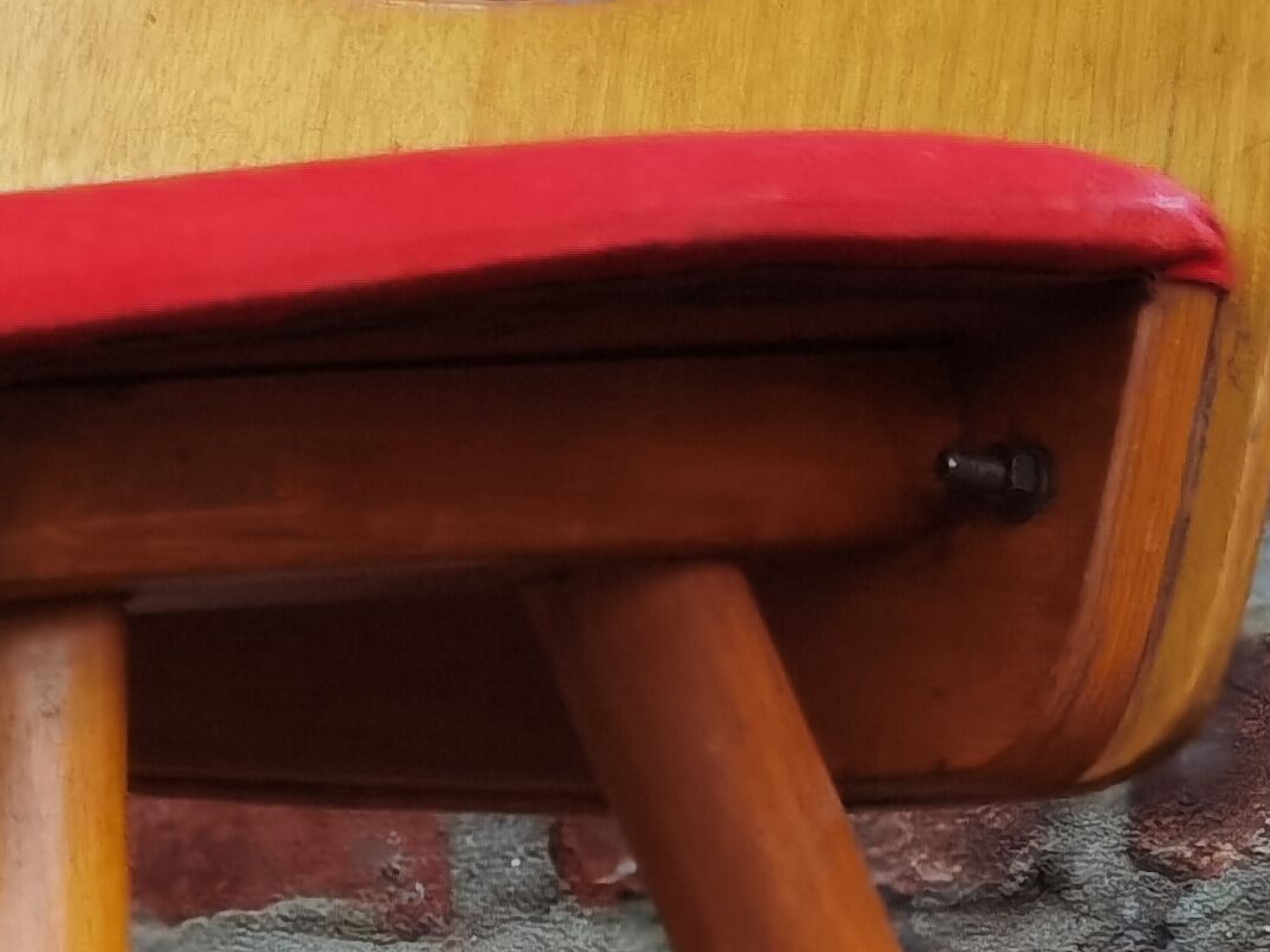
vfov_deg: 3.8
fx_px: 14379
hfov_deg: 5.1
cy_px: 593
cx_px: 608
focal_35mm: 392
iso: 50
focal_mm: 6.71
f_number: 1.9
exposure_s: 1/175
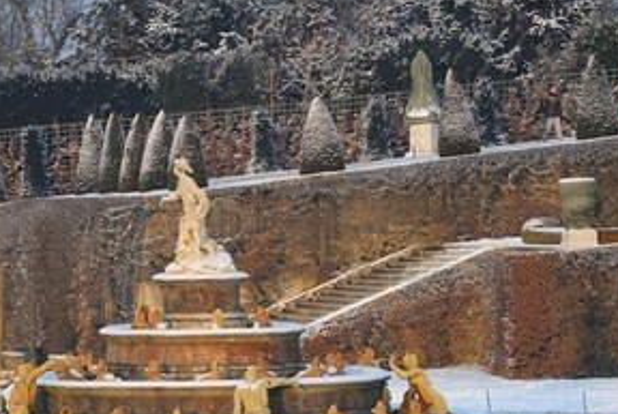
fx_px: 4745
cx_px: 237
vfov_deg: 5.0
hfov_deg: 7.4
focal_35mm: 276
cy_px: 225
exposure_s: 1/160
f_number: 5.6
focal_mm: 190
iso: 200
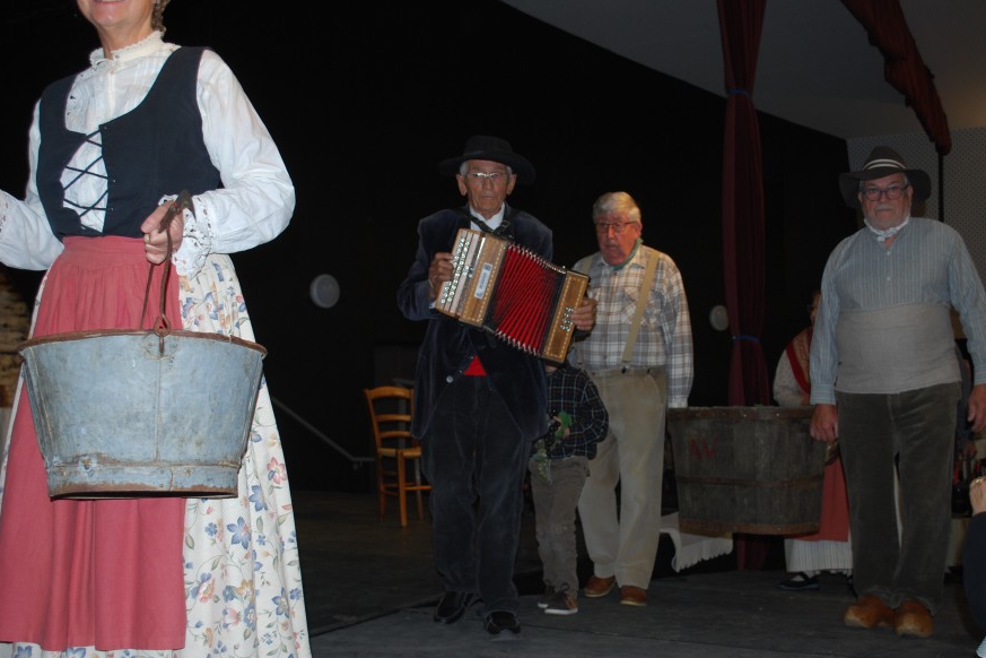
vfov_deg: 33.4
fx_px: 1095
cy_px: 329
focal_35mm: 40
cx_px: 500
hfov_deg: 48.5
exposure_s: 1/60
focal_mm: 26
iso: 200
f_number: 4.5
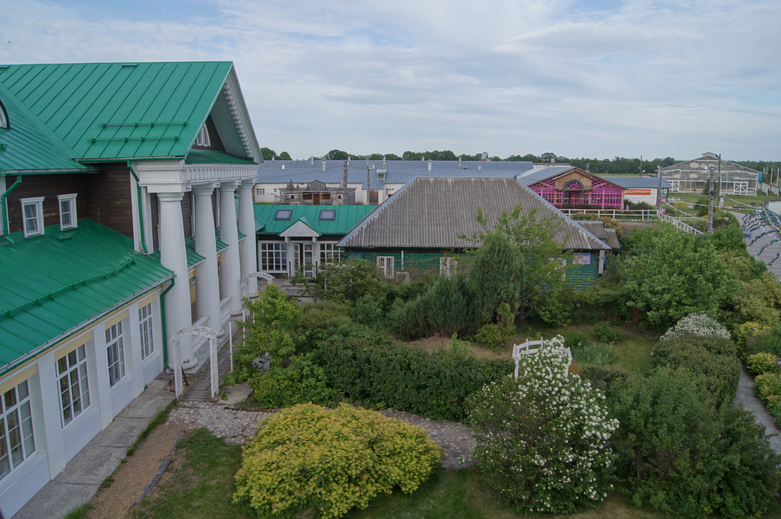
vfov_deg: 47.8
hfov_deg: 67.4
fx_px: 585
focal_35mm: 27
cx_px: 390
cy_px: 260
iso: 100
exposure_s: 1/100
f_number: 6.3
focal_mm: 18
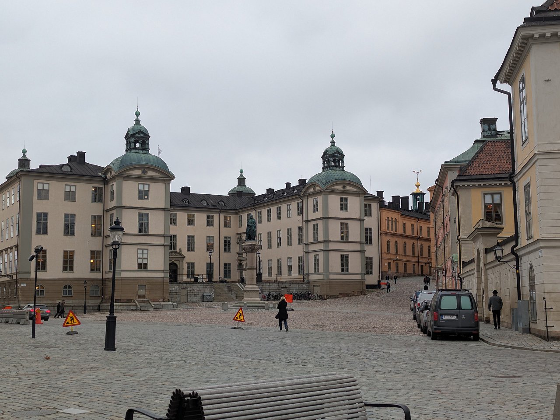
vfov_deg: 30.3
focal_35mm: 48
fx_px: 777
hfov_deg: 39.7
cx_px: 280
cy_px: 210
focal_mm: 6.81
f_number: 1.85
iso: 51
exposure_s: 1/232
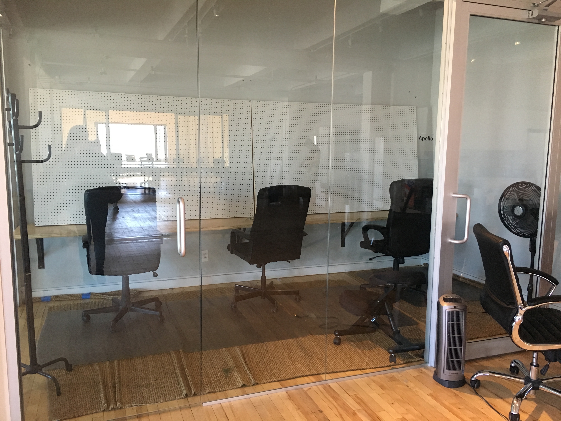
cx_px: 280
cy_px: 210
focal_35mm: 29
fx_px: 470
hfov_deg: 61.7
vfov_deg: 48.2
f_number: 2.2
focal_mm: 4.15
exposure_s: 1/30
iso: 160
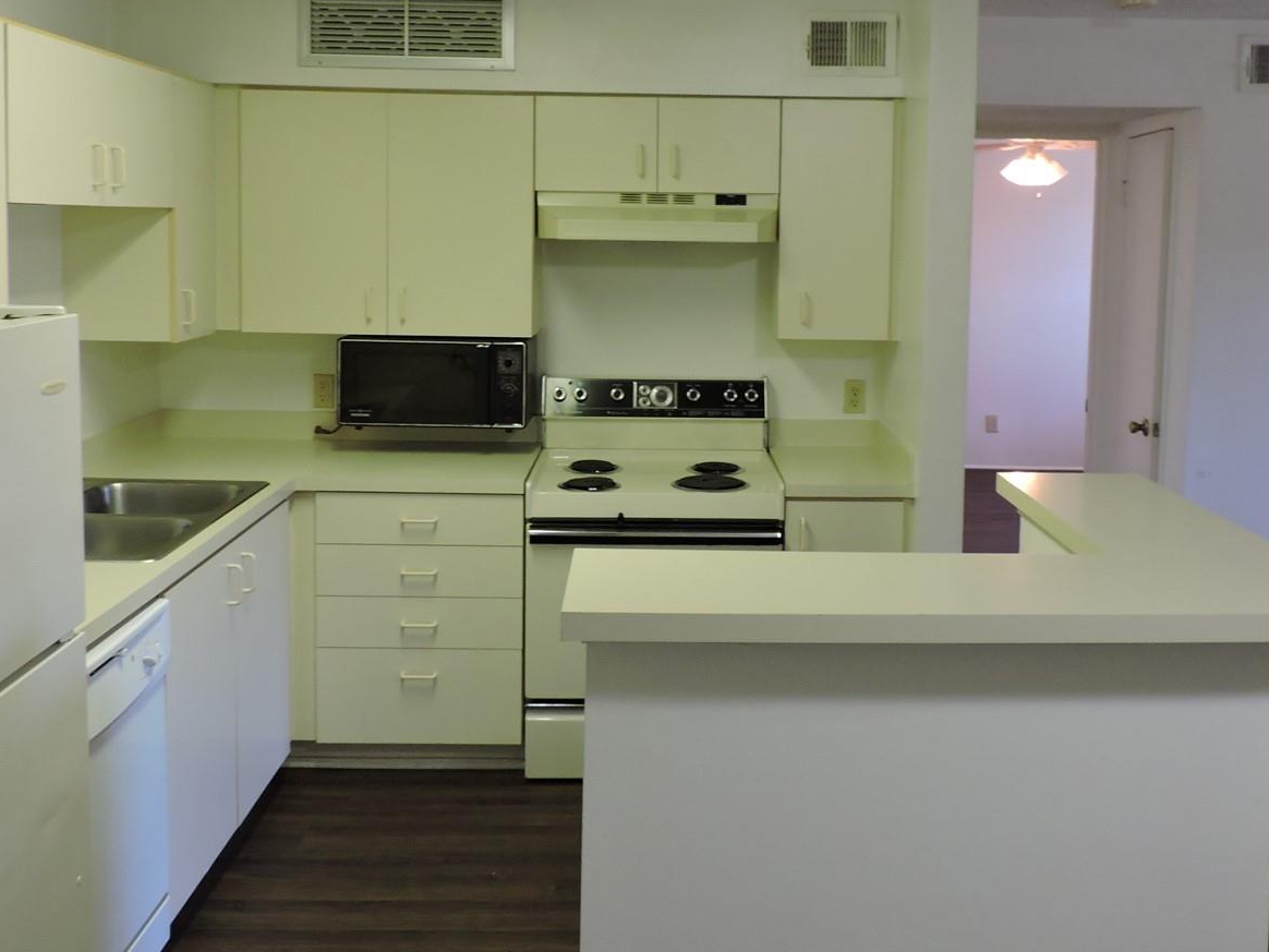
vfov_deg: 42.4
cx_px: 696
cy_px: 315
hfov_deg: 55.3
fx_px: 1210
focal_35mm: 33
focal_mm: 4.3
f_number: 3
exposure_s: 1/30
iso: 320
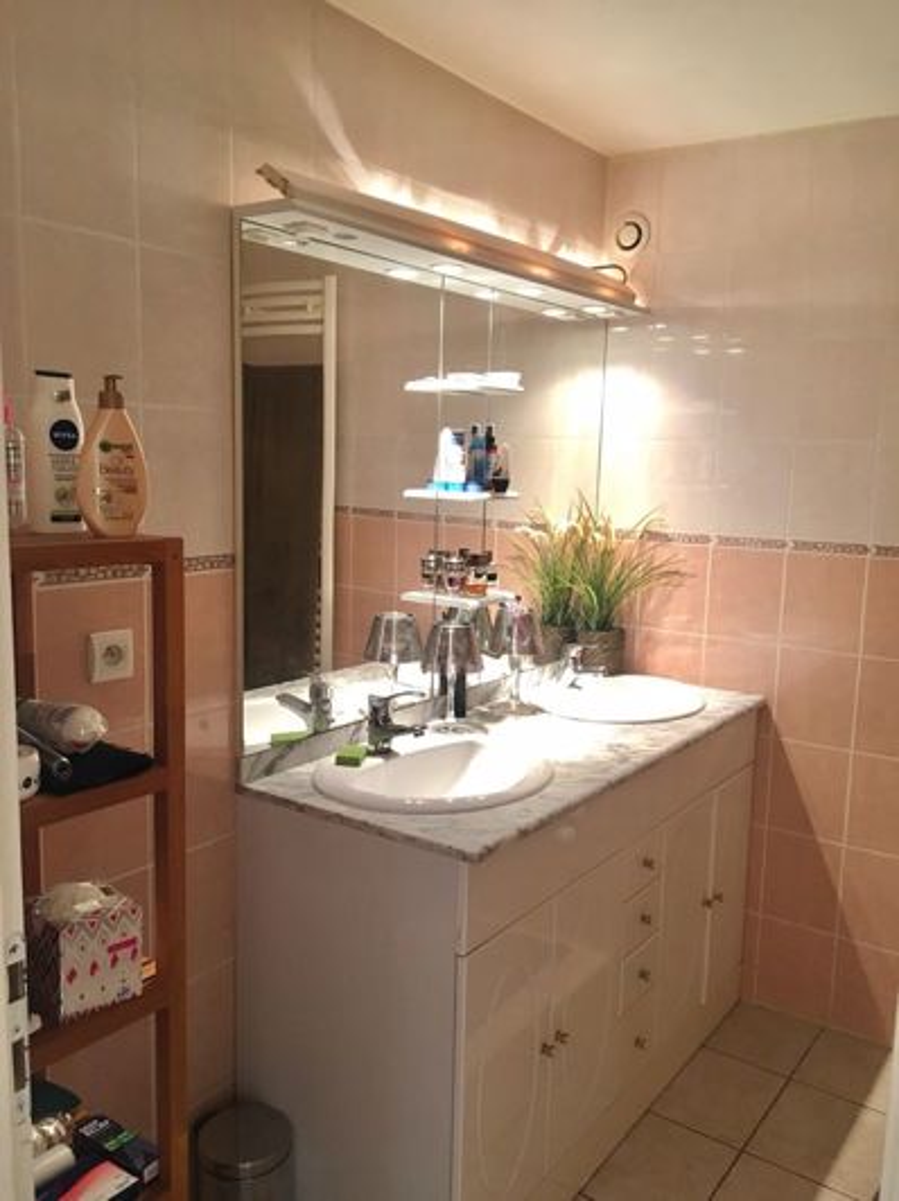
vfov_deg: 61.7
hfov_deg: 48.2
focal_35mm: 29
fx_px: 1006
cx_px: 450
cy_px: 600
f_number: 2.2
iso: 125
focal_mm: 4.15
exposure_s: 1/33
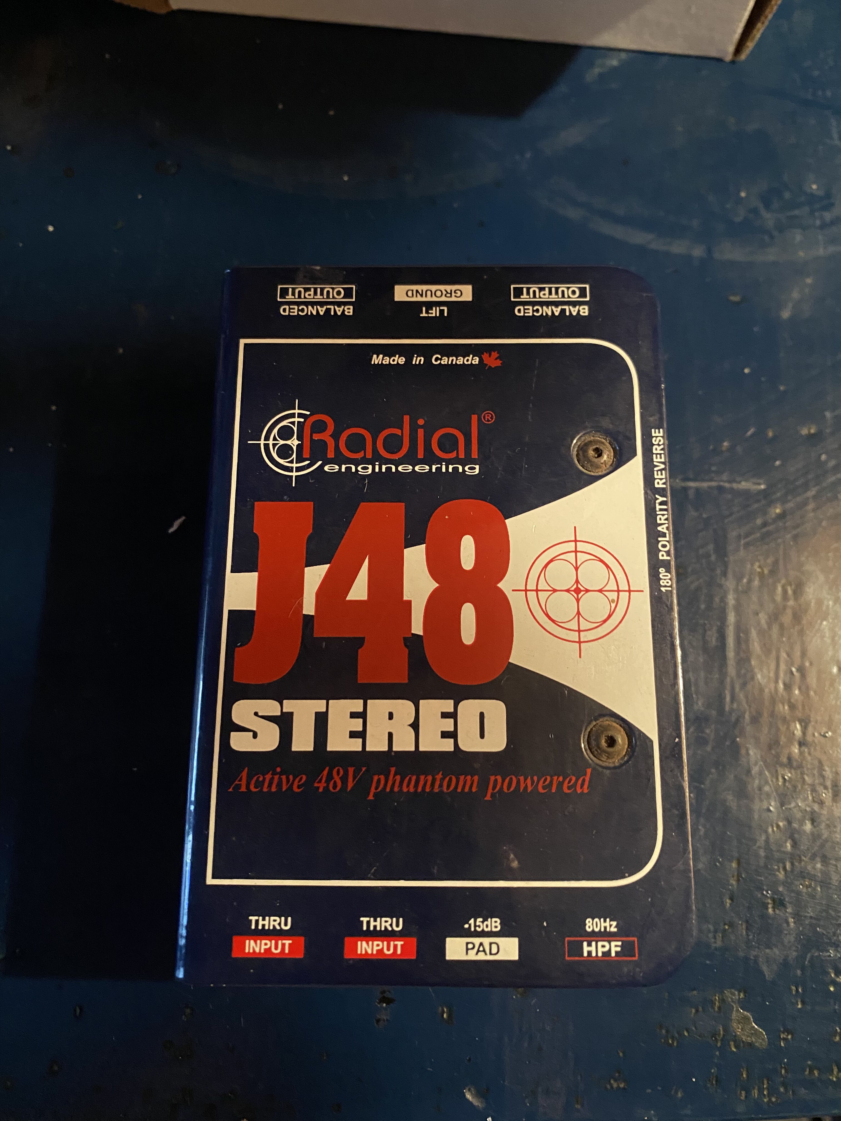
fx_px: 842
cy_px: 560
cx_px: 420
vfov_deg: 67.3
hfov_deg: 53.1
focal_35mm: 26
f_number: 1.8
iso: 640
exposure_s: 1/25
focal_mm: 4.25
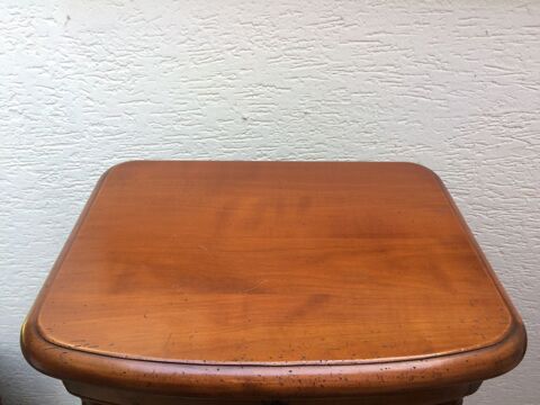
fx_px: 452
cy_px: 202
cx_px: 270
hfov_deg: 61.7
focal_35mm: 29
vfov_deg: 48.2
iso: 40
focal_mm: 4.15
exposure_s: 1/33
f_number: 2.2
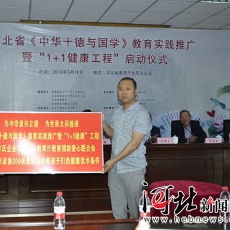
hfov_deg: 35.7
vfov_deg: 36.1
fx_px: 353
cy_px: 116
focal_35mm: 47
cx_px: 74
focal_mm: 24
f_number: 3.8
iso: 400
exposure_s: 1/60
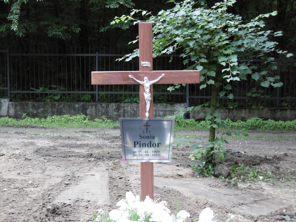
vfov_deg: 24.8
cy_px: 111
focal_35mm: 59
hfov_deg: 32.7
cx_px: 148
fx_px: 505
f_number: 4.2
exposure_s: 1/40
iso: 400
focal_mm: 10.5
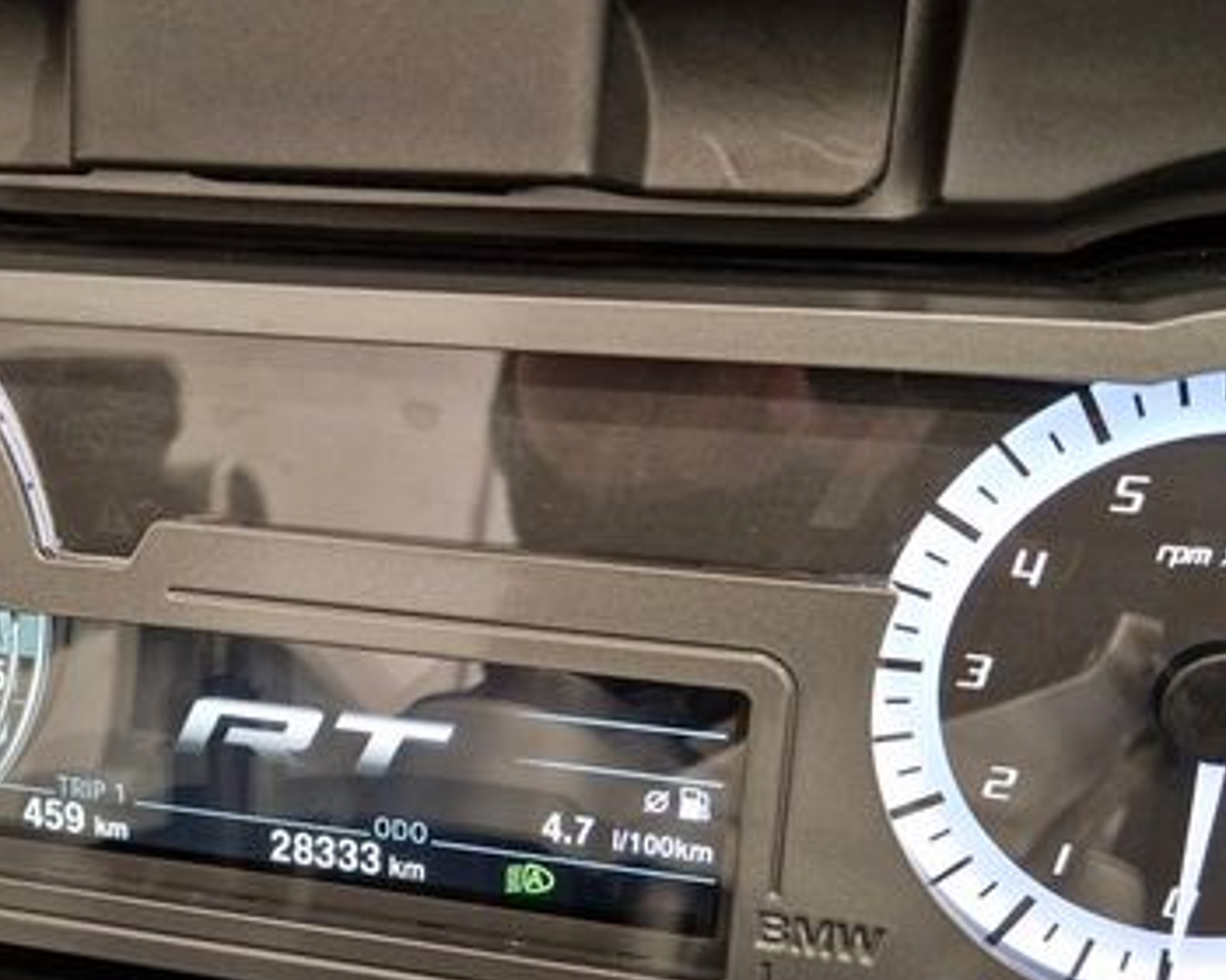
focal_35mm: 41
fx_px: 1488
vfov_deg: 35.9
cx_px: 473
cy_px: 700
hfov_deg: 44.5
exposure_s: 1/50
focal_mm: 5.4
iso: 500
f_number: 1.8
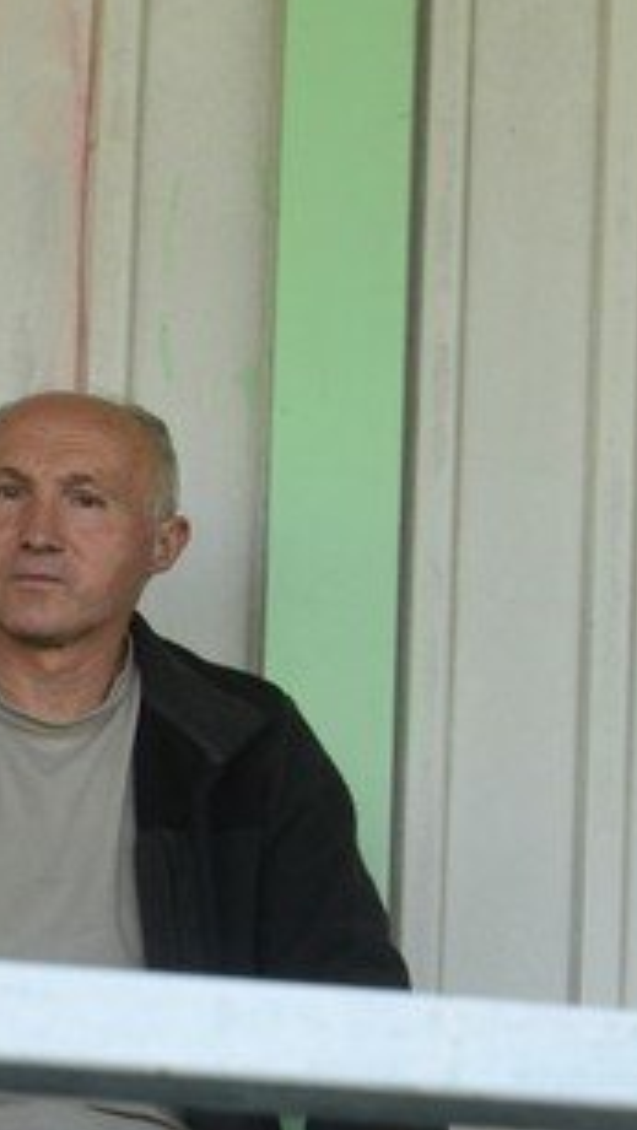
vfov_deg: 6.7
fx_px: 9626
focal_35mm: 321
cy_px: 751
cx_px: -766
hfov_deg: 3.7
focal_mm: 112
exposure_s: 1/320
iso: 2000
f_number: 9
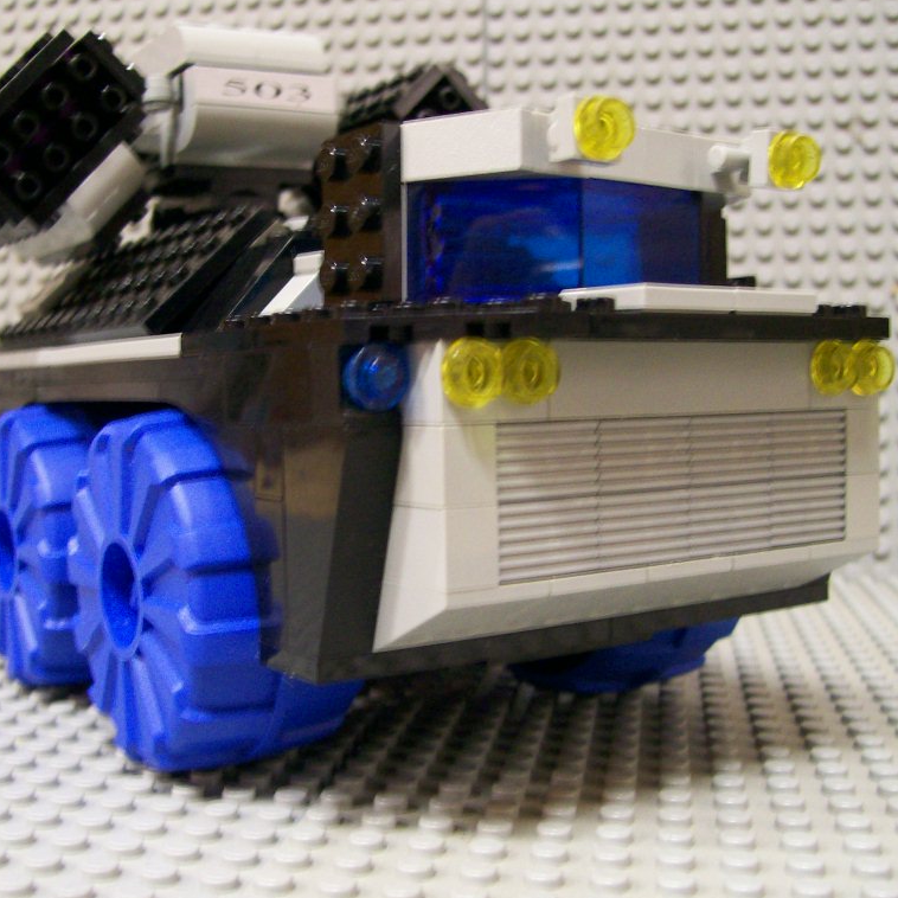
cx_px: 349
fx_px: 1262
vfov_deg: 39.2
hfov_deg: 39.0
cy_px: 451
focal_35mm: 43
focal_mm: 6
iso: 160
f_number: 2.7
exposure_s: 1/8
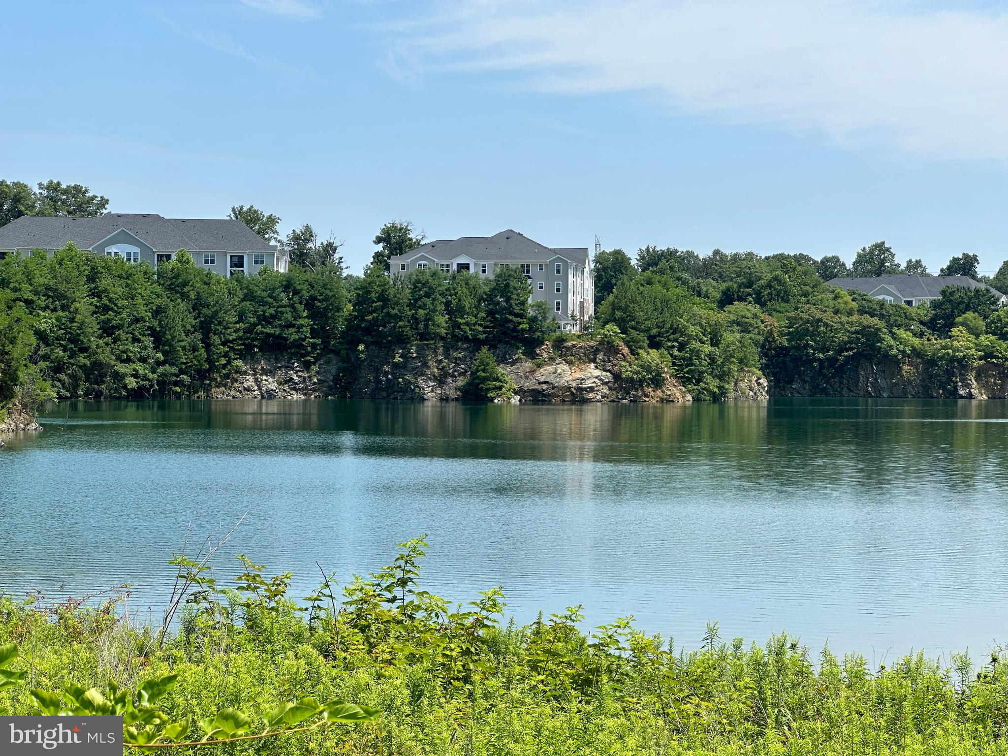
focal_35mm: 77
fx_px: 2242
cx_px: 504
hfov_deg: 25.3
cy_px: 378
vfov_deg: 19.1
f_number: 2.8
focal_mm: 9
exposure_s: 1/747
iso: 32
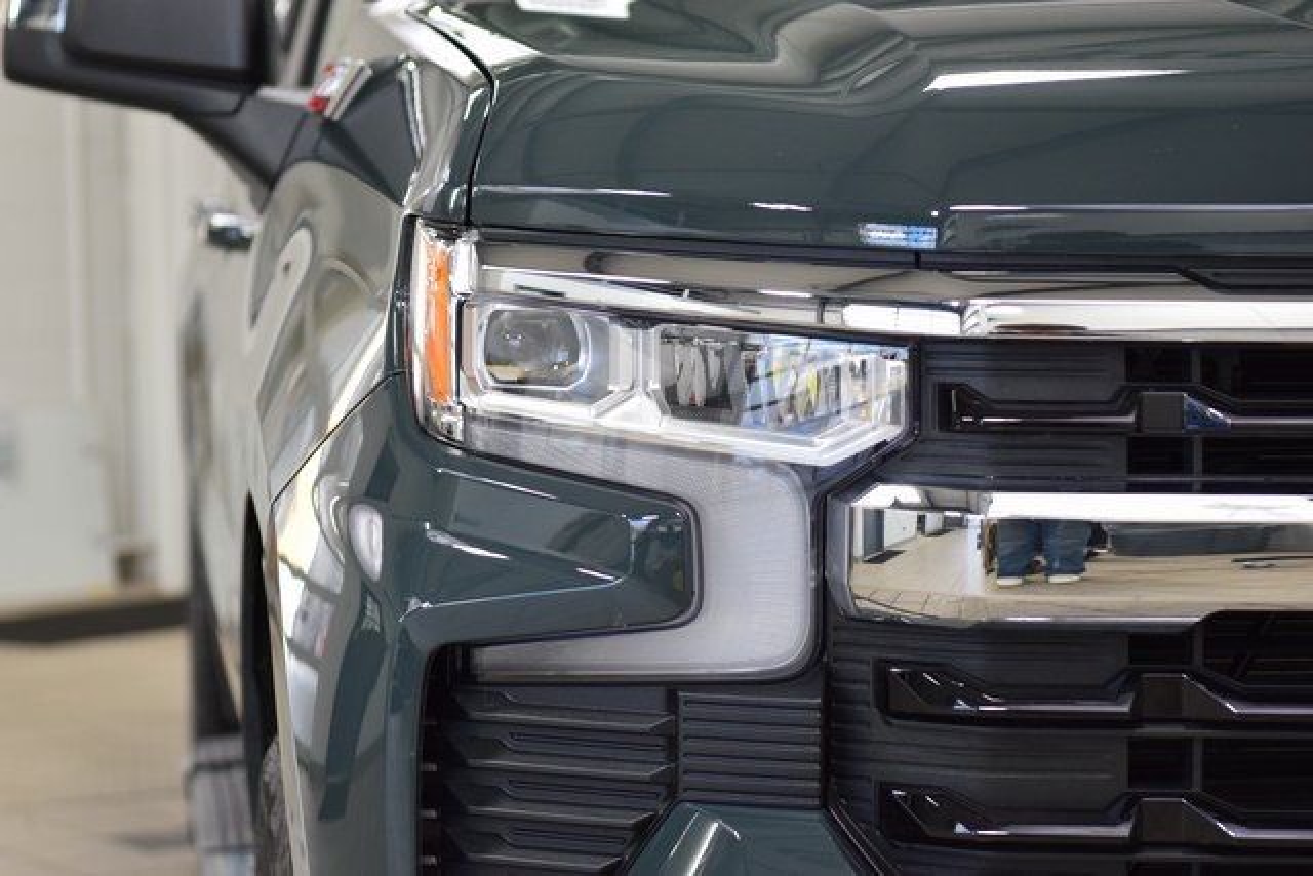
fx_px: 3830
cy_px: 438
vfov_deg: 13.0
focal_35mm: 105
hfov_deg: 19.5
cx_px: 656
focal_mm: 70
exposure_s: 1/125
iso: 1600
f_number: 4
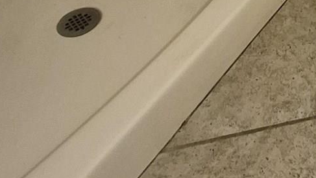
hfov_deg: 27.4
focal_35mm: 67
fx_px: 561
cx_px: 386
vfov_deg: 13.2
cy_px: -257
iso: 100
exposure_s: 1/60
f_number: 2.2
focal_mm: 1.74
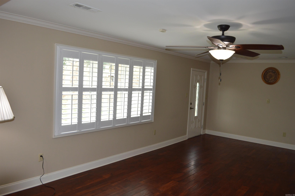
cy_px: 98
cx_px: 148
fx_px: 221
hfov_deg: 67.4
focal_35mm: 27
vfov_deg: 47.8
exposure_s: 1/100
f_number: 4
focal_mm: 18
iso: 400
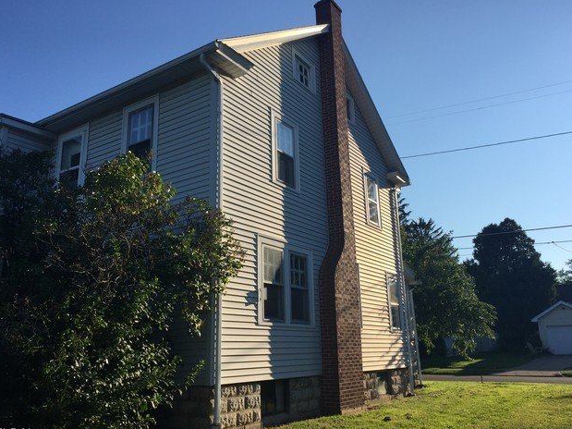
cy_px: 221
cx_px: 285
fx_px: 496
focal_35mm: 30
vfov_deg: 46.8
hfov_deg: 60.0
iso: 32
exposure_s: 1/1883
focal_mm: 4.15
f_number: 2.2
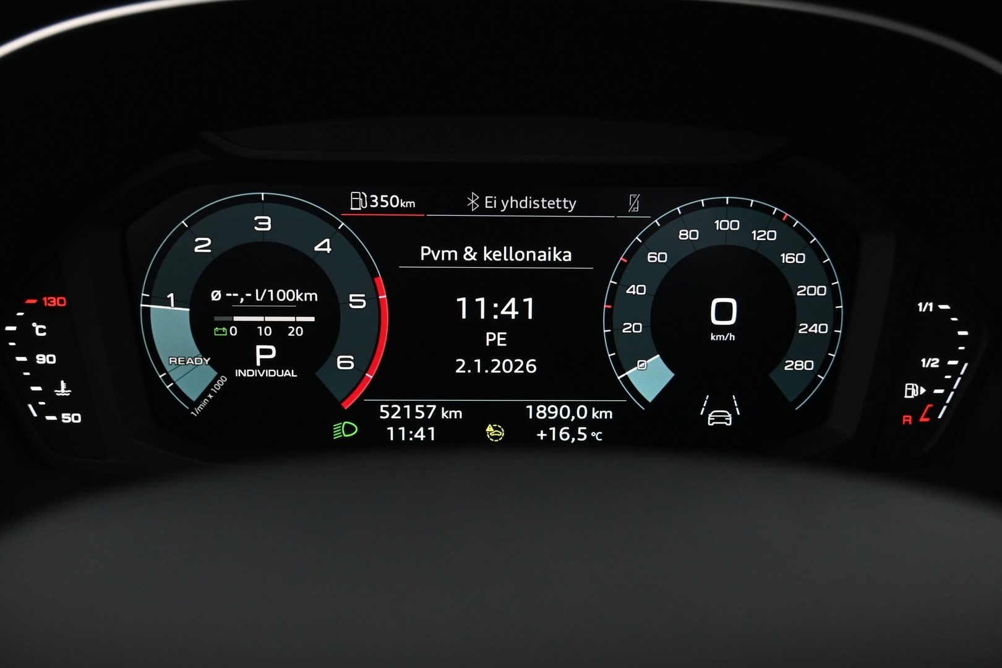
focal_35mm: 33
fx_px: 918
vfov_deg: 40.0
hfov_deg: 57.2
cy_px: 334
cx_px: 501
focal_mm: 22
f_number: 4
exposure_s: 1/40
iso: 1800
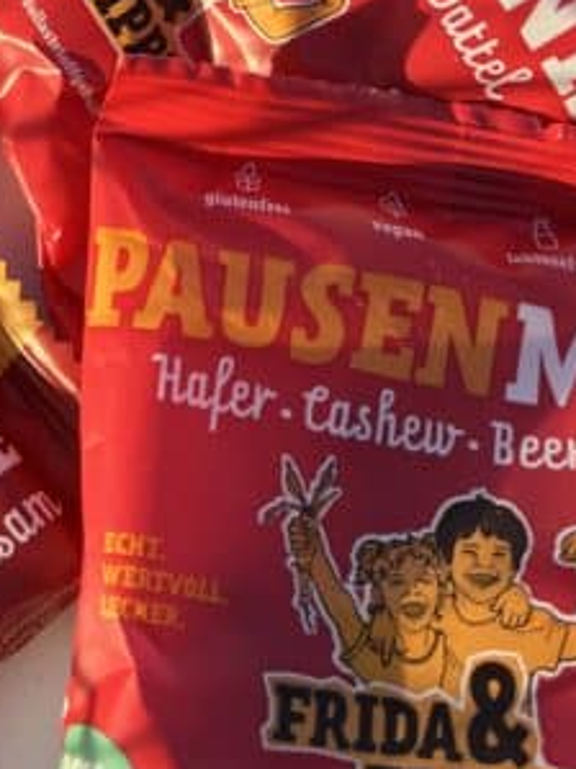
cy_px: -229
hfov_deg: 16.5
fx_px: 1976
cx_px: 147
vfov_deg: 20.2
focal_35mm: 89
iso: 50
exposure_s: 1/1038
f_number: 1.5
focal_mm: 5.7
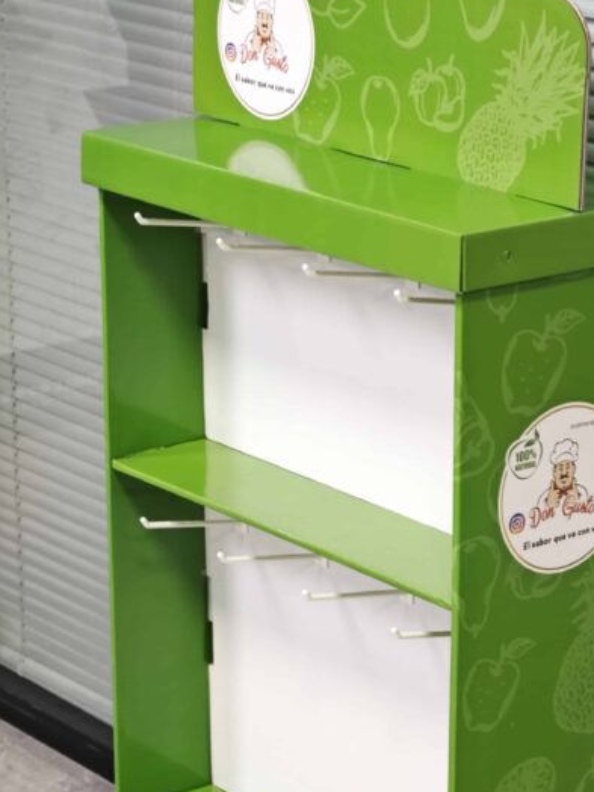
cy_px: 557
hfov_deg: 12.1
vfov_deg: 16.1
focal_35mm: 122
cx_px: 434
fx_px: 2791
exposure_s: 1/58
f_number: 2
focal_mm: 10.1
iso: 1250
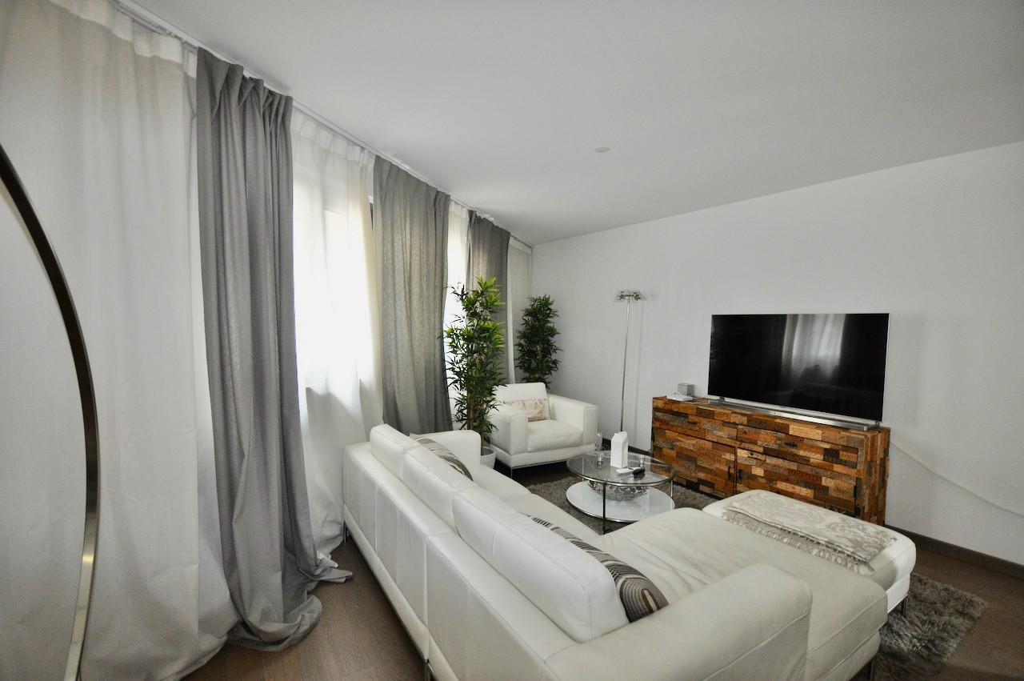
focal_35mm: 15
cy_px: 340
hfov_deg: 100.4
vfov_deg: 77.2
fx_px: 426
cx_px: 512
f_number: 4
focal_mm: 10
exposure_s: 1/60
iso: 800
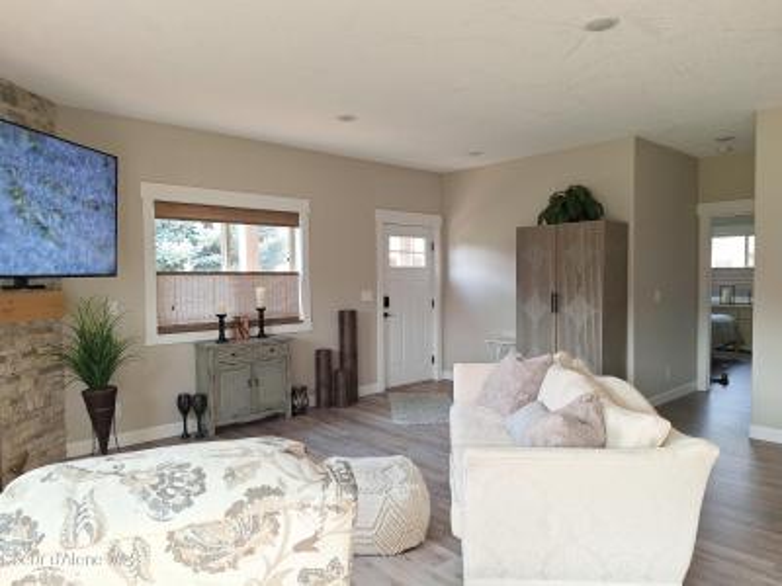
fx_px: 520
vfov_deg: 58.9
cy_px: 293
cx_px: 391
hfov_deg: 73.9
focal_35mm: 23
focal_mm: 5.54
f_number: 1.8
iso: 40
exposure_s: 1/100
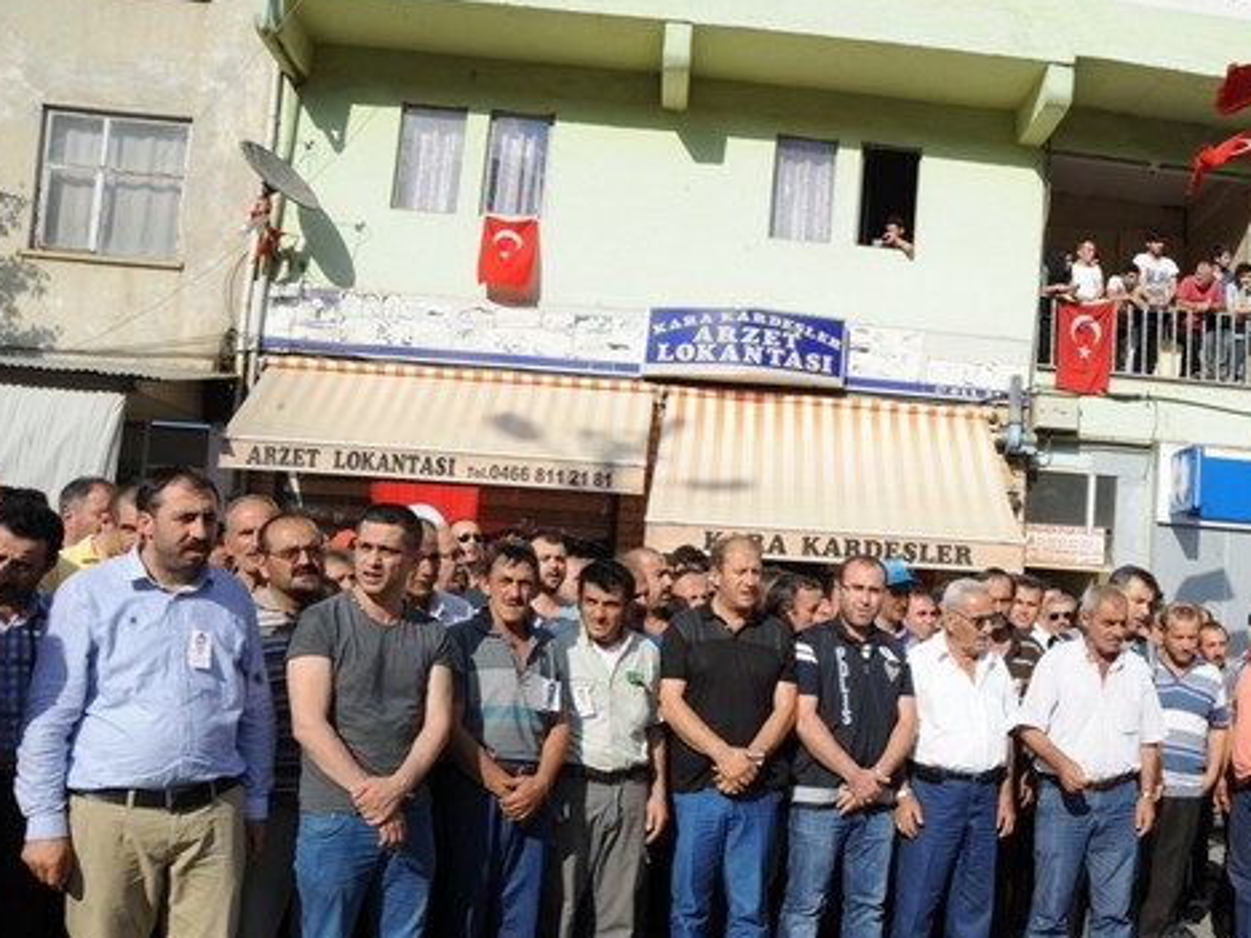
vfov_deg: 42.7
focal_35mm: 33
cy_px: 567
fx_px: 1193
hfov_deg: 54.4
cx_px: 815
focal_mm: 24
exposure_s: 1/200
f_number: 14
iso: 400
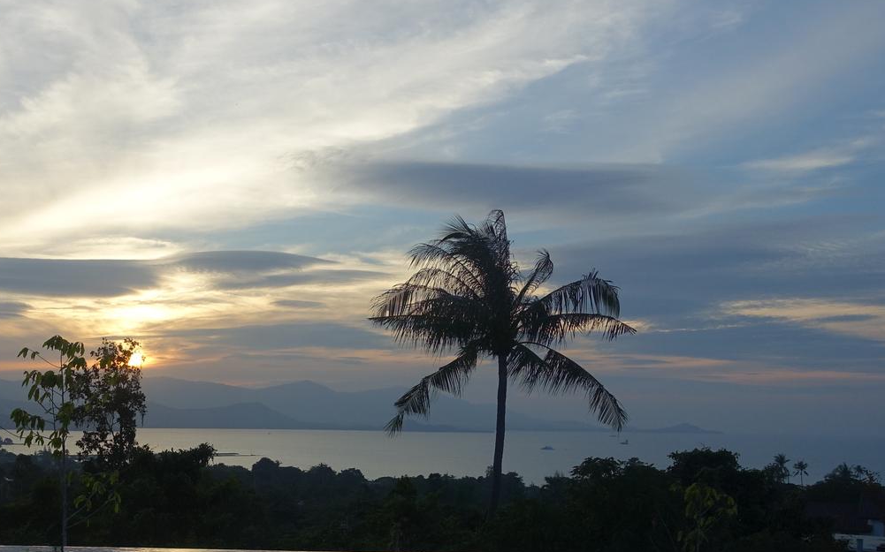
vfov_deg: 28.7
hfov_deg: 42.7
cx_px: 146
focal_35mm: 44
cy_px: 420
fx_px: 1061
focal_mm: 8.8
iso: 125
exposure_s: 1/400
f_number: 5.6
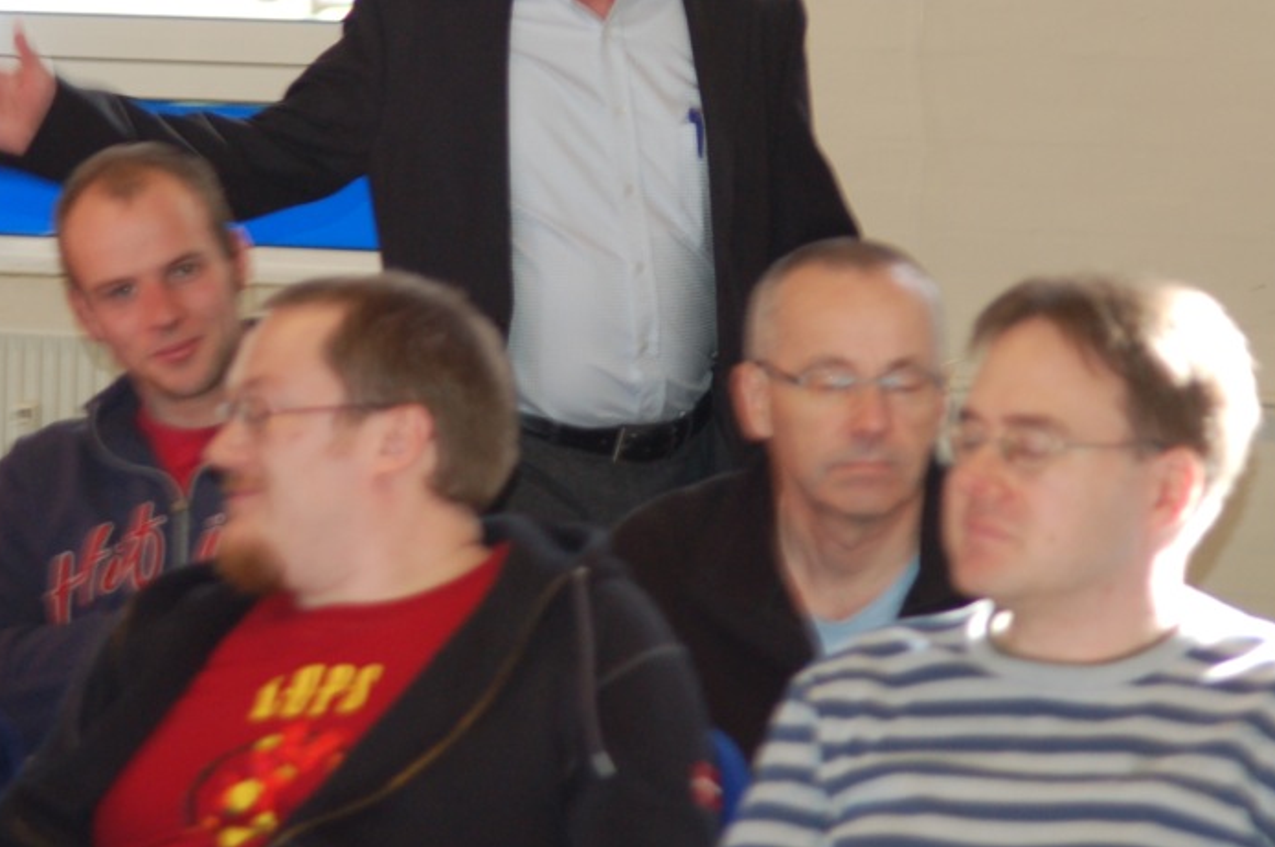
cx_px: 626
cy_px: 131
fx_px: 8030
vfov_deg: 6.0
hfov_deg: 9.1
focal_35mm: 227
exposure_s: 1/100
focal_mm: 82
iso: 400
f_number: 4
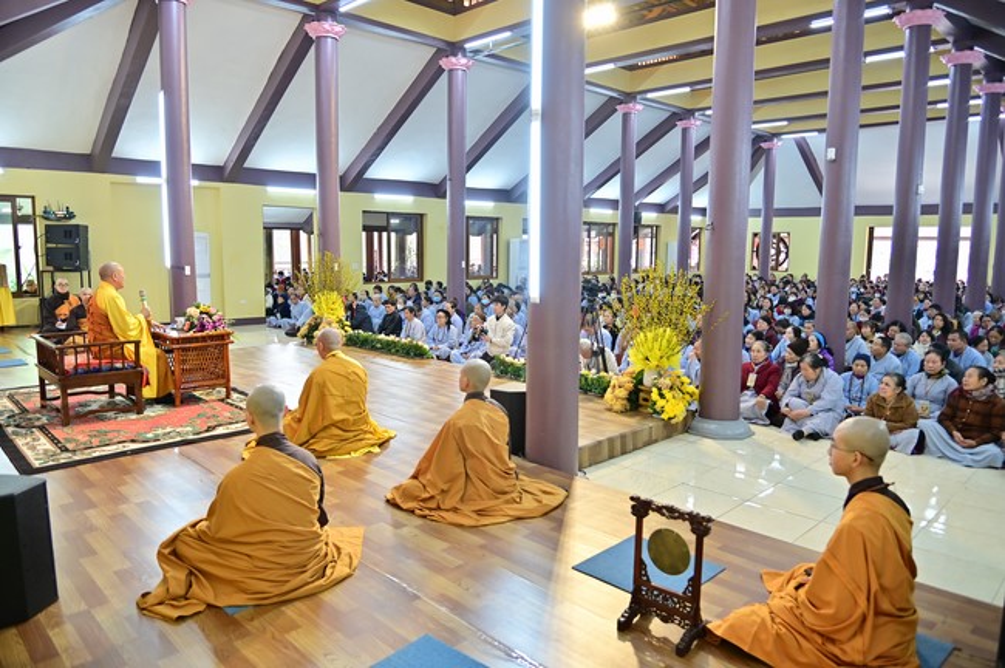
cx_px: 502
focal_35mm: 24
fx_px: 669
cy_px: 334
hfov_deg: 73.8
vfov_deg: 53.0
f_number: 4
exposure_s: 1/100
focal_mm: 24
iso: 800
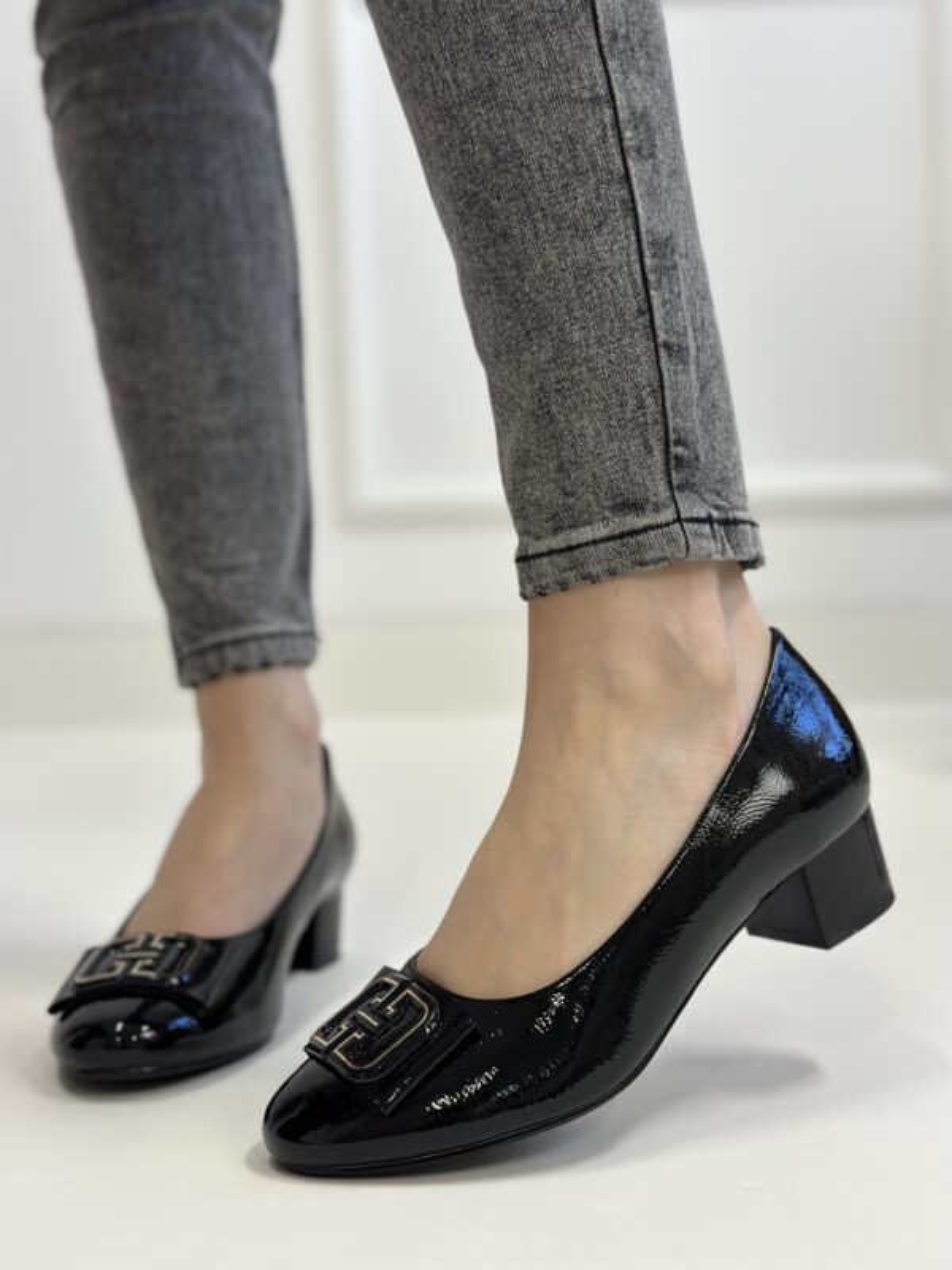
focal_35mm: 48
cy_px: 635
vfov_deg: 39.7
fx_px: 1760
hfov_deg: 30.3
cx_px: 476
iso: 125
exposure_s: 1/100
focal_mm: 6.86
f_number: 1.78
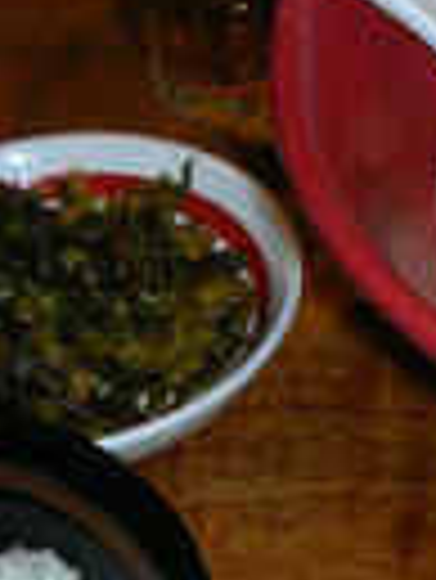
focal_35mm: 136
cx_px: 400
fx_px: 2280
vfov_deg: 14.4
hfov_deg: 10.9
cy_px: 456
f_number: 3
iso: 50
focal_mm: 5.8
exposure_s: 1/60.1
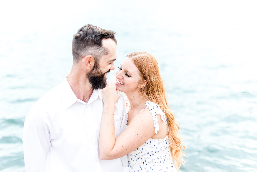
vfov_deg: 27.0
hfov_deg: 39.6
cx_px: 128
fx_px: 357
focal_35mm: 50
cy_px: 86
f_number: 1.8
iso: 250
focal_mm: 50
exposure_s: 1/800
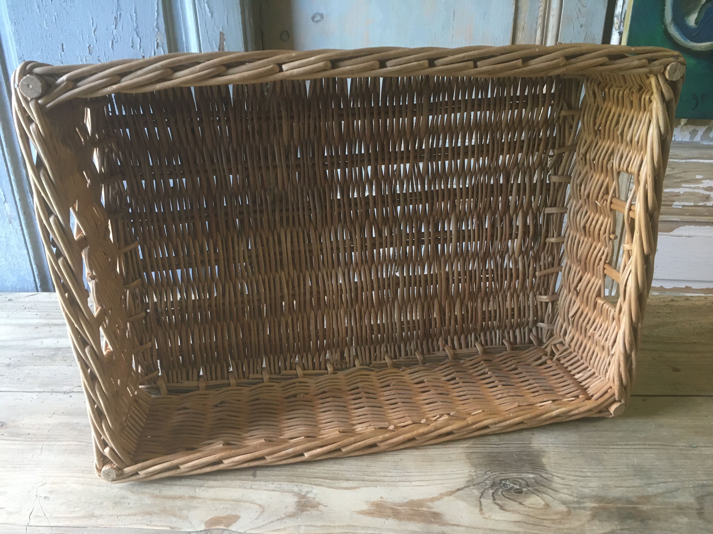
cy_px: 267
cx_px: 356
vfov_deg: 48.2
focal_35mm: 29
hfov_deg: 61.7
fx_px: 597
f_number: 2.2
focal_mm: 4.15
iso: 160
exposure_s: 1/33
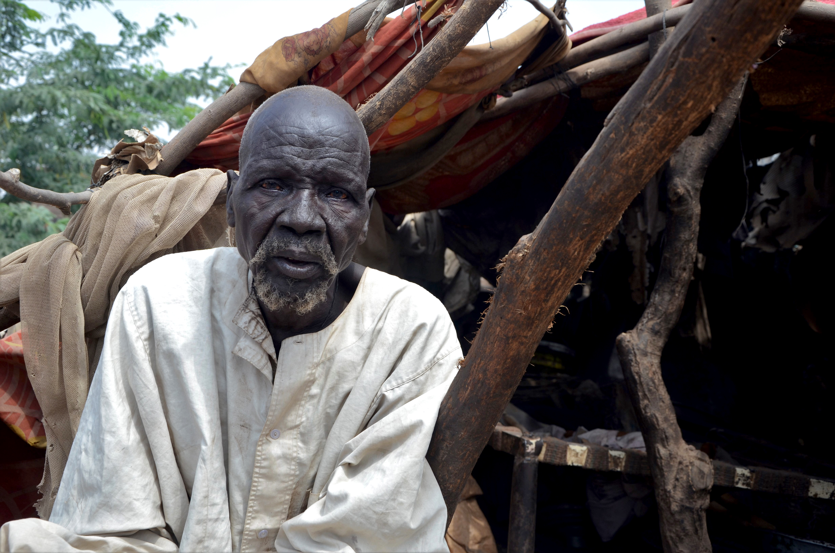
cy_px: 276
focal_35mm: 48
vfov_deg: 28.0
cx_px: 418
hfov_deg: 41.2
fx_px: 1111
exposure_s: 1/400
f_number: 6.3
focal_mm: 32
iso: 250
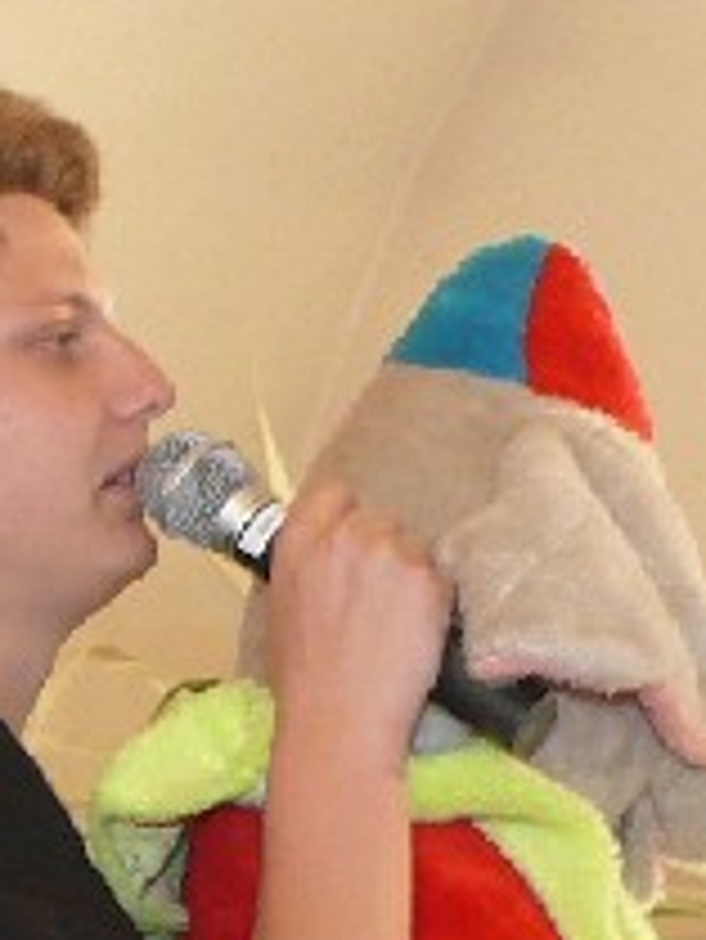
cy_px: 944
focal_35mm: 201
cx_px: 306
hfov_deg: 7.4
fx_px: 5460
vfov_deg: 9.8
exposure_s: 1/30
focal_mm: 7.4
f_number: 2.8
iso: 200
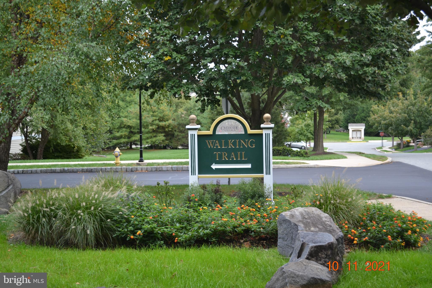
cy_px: 144
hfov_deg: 36.9
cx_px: 216
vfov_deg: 25.1
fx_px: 648
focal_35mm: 54
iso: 250
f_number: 5.6
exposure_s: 1/125
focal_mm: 36
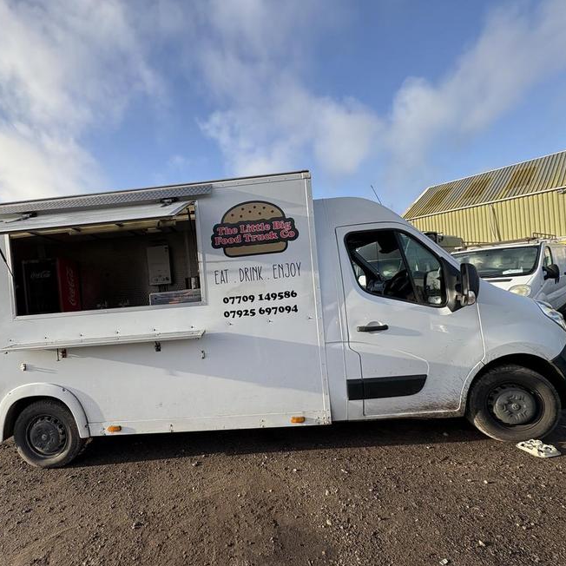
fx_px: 314
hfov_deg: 82.9
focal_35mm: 17
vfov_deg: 83.9
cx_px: 225
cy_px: 291
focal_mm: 2.22
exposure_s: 1/804
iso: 40
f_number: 2.2
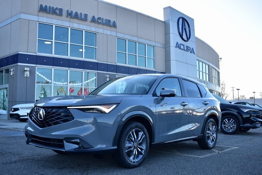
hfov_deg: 51.2
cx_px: 131
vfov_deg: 35.6
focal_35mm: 38
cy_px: 88
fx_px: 273
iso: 100
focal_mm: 25
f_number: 5.6
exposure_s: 1/125
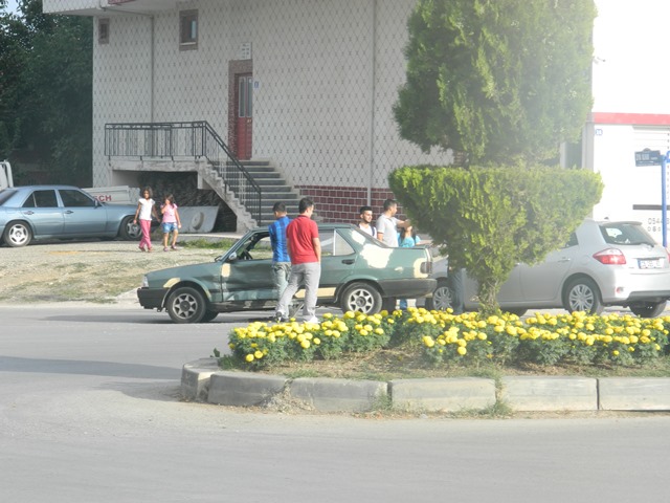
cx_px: 335
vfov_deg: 9.9
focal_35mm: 150
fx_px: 2903
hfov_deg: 13.2
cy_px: 252
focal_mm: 27
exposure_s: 1/250
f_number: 4.9
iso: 110
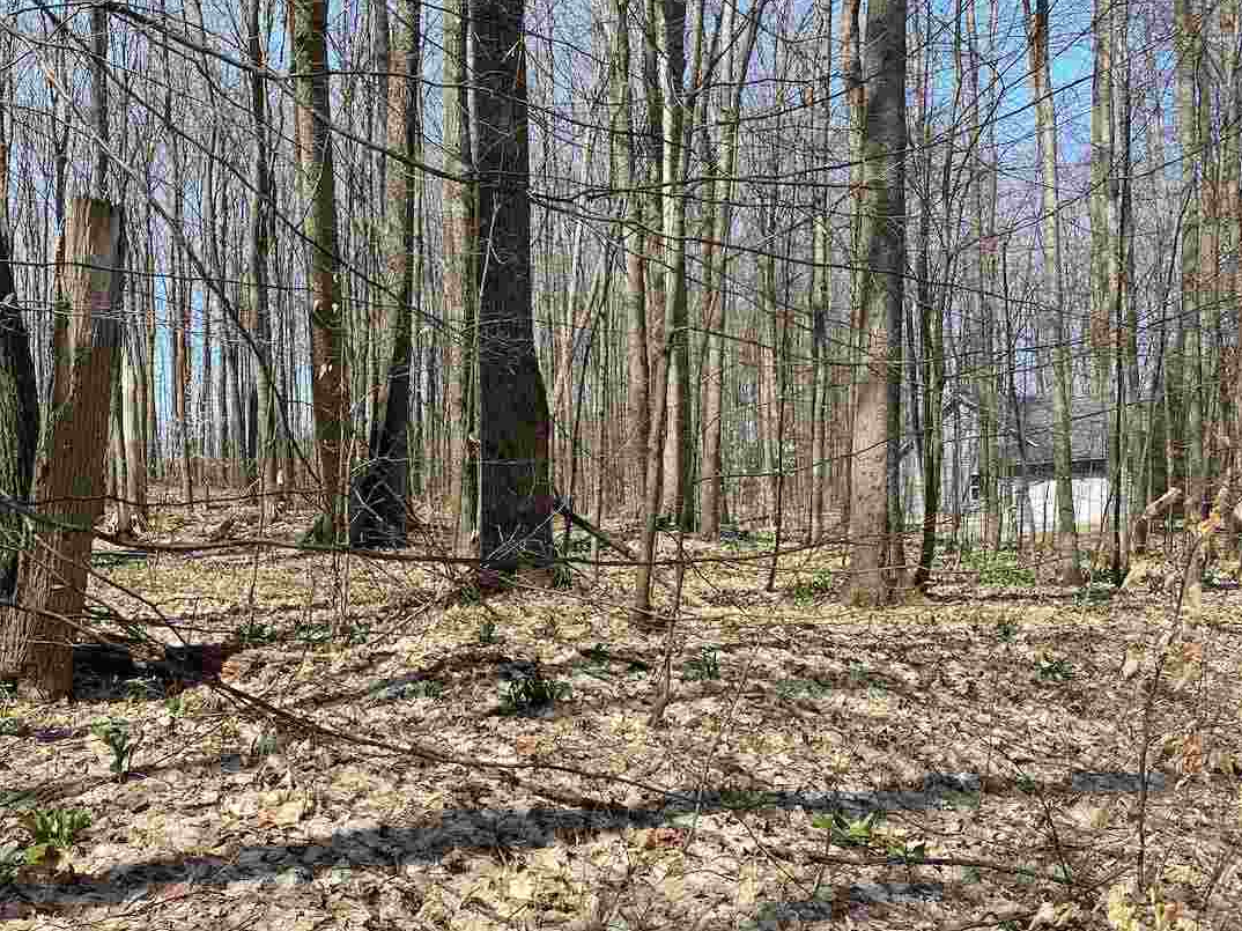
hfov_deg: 58.3
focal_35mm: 31
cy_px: 476
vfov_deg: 45.4
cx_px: 572
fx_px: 1112
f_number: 1.8
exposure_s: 1/1157
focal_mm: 4.25
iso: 32
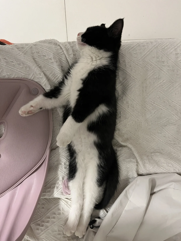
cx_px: 90
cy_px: 120
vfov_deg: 67.3
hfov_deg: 53.1
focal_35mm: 26
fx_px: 181
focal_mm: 5.1
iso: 500
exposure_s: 1/60
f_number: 1.6
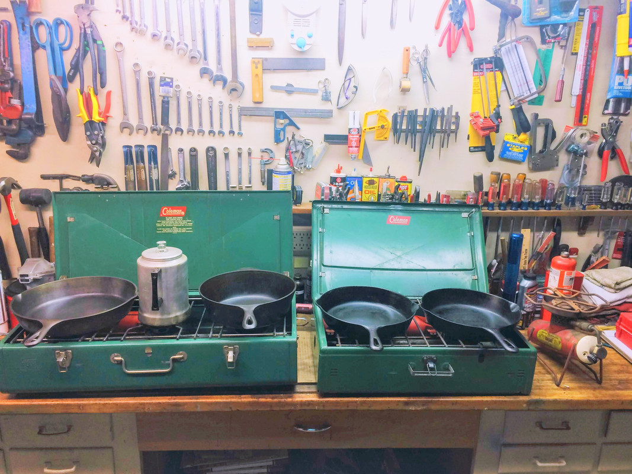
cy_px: 237
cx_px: 316
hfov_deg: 61.7
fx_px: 529
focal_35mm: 29
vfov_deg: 48.2
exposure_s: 1/30
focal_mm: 4.15
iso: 64
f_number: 2.2
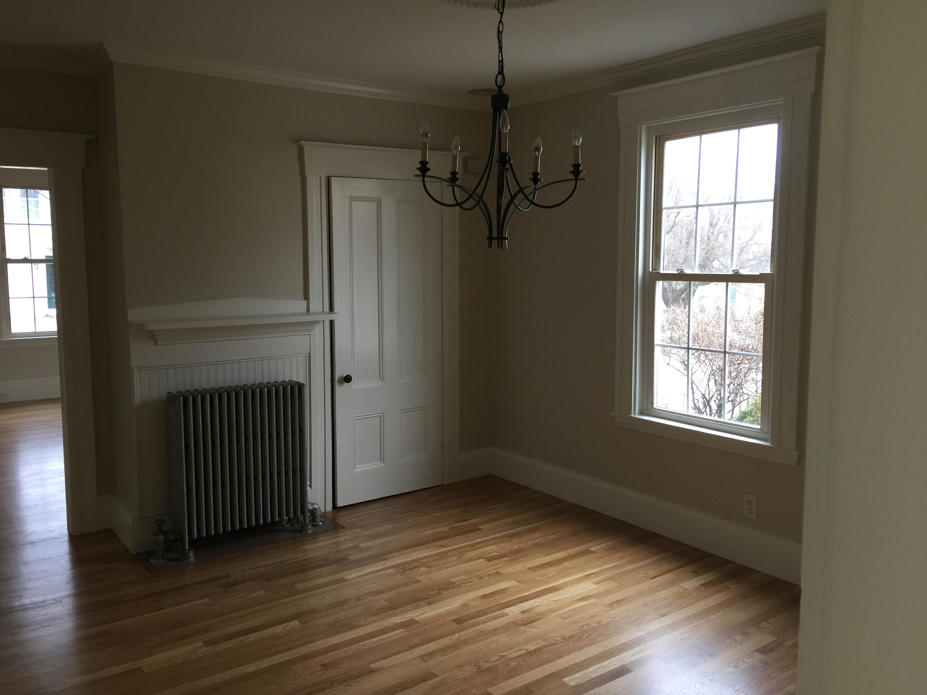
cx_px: 464
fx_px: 777
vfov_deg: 48.2
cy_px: 348
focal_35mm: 29
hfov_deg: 61.7
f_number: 2.2
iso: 50
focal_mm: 4.15
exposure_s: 1/33
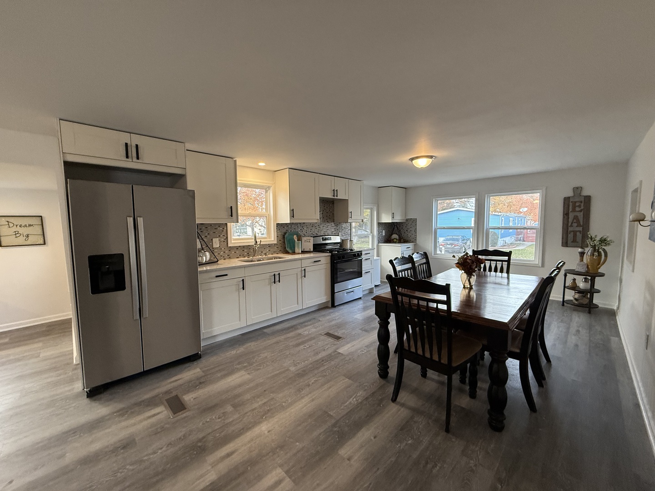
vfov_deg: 85.7
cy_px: 246
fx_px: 265
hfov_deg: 102.1
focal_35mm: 14
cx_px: 328
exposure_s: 1/120
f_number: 2.2
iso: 320
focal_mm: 2.22
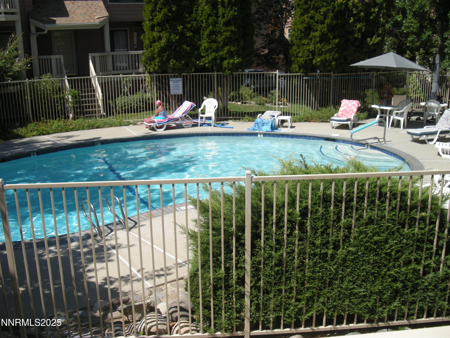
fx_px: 481
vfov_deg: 38.7
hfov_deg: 50.1
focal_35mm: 37
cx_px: 225
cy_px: 169
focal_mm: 7.9
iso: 64
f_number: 8
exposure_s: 1/160
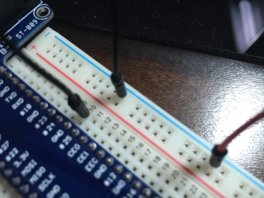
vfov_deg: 48.2
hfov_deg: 61.7
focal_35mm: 29
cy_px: 99
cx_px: 132
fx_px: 221
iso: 80
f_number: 2.2
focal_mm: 4.15
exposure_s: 1/30
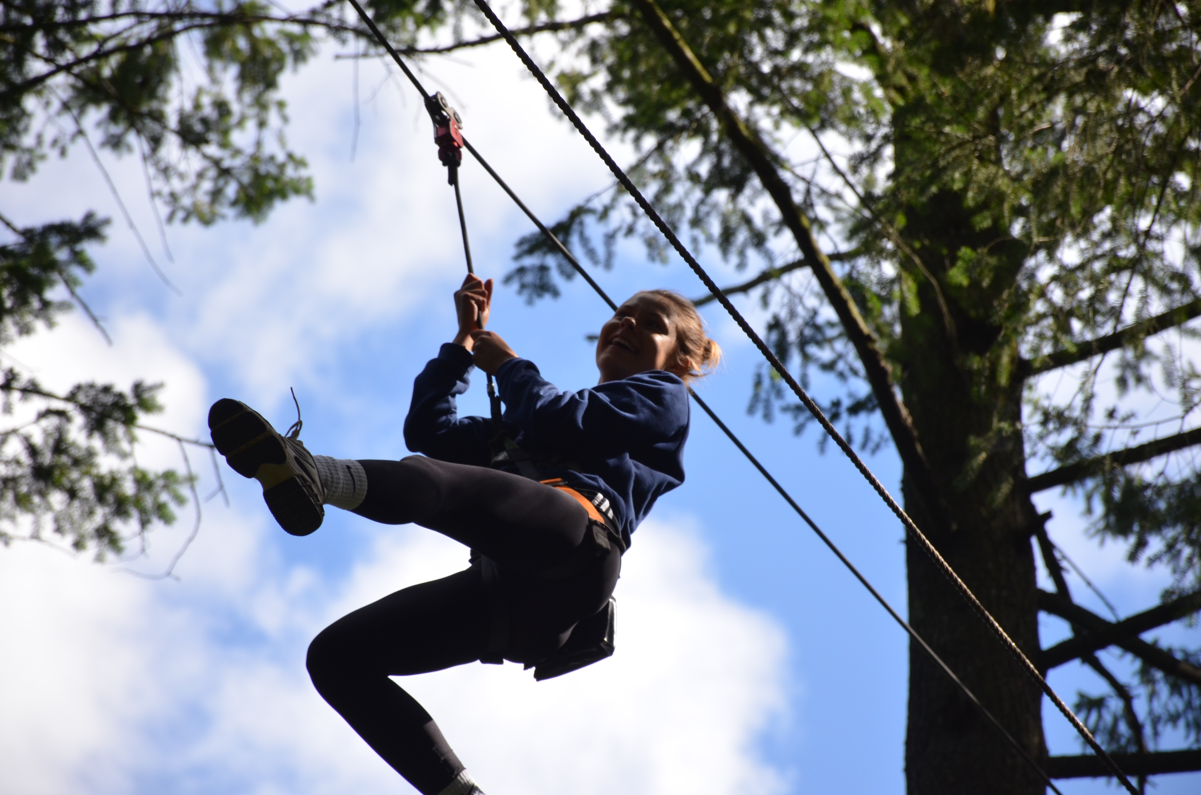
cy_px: 398
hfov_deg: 9.8
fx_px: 6991
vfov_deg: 6.5
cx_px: 600
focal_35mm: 210
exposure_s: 1/1000
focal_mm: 140
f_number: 5.6
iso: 500
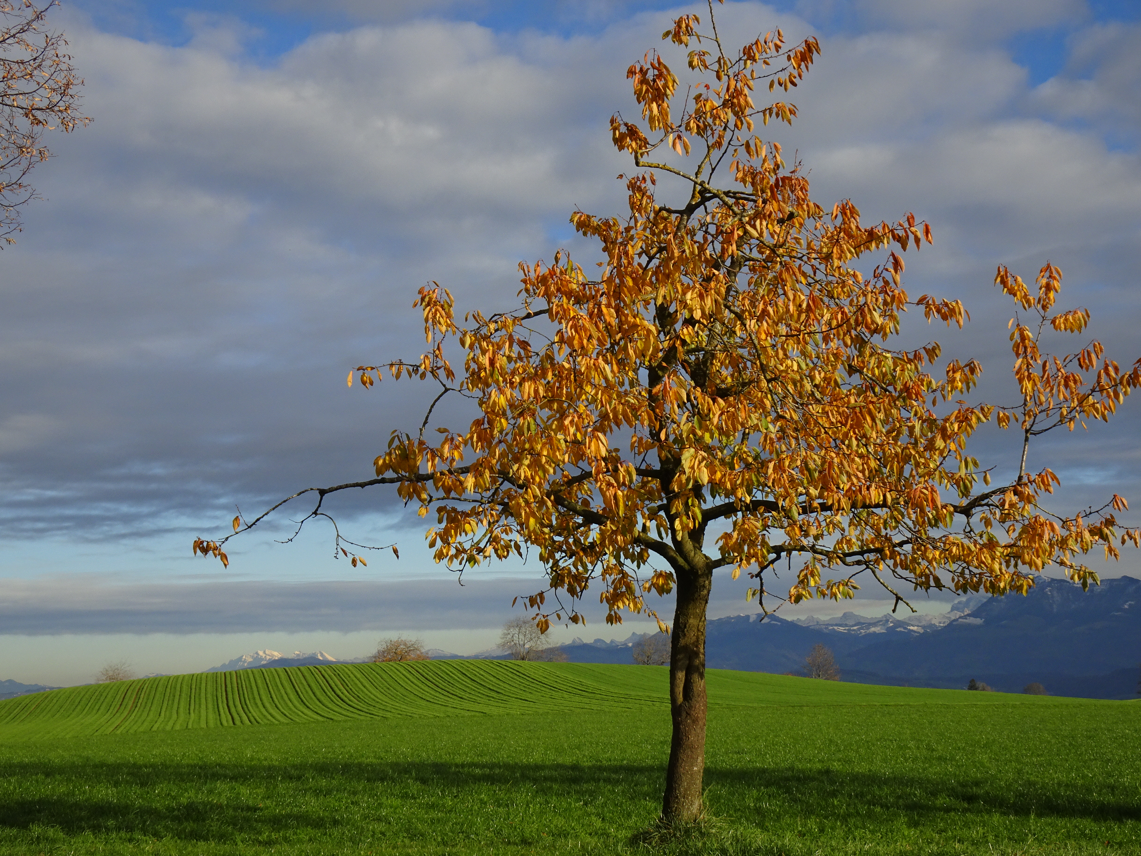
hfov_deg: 31.2
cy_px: 428
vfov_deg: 23.7
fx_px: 2044
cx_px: 570
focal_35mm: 62
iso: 80
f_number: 4.5
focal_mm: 10.59
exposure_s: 1/640
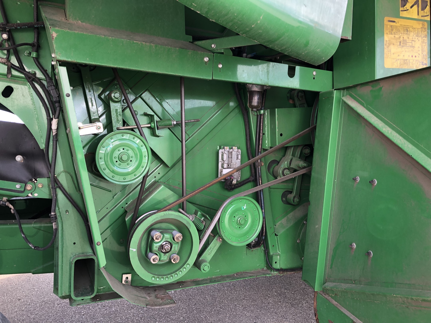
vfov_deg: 49.7
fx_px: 349
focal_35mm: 28
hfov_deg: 63.4
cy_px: 162
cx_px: 216
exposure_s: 1/120
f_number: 1.8
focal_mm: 3.99
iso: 40
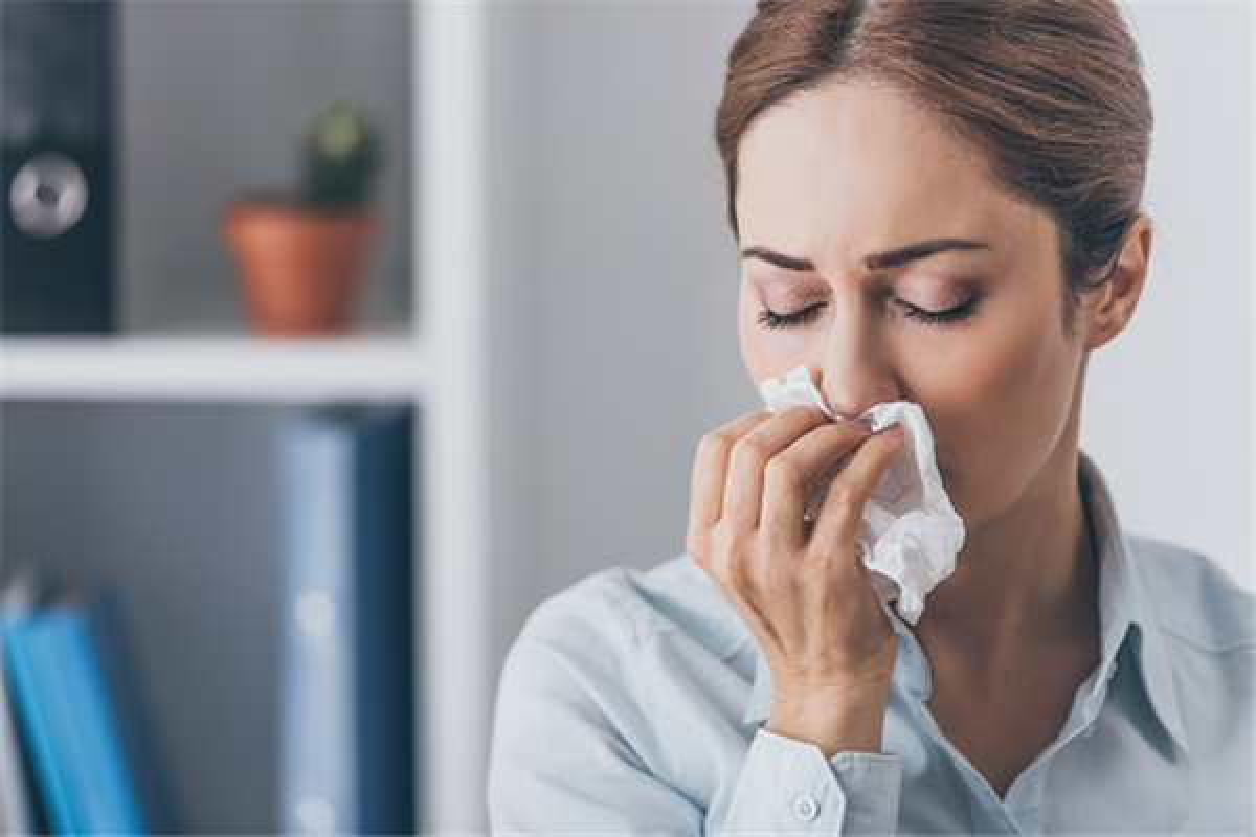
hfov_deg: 10.3
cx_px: 628
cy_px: 418
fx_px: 6977
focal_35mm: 200
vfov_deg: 6.9
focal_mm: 200
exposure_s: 1/200
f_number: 2.8
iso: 64
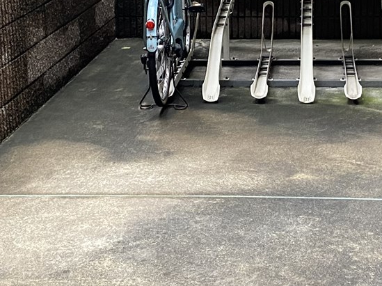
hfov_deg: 21.5
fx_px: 1004
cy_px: 58
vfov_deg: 16.1
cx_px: 256
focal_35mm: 91
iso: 125
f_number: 1.8
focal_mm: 4.25
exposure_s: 1/98
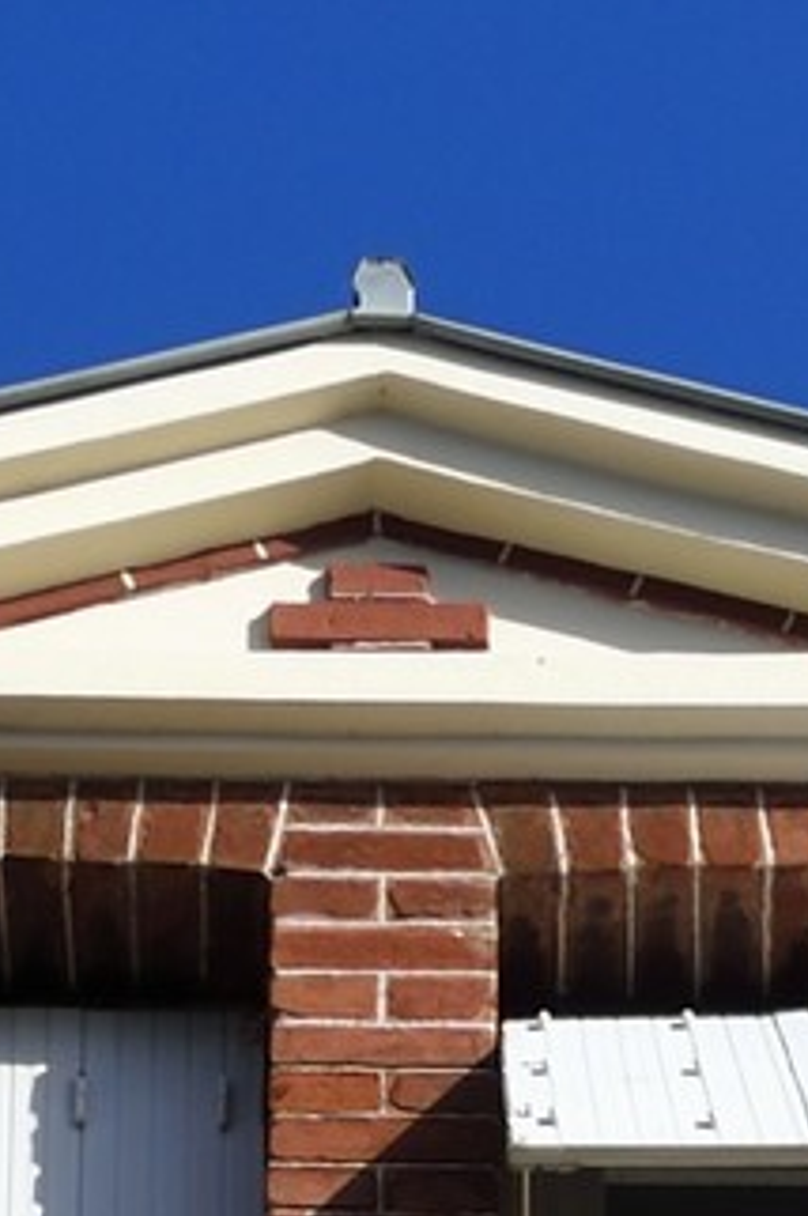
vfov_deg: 6.5
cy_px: 4012
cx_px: 438
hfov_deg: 4.8
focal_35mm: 284
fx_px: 9581
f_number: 16
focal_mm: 38
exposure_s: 1/250
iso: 200
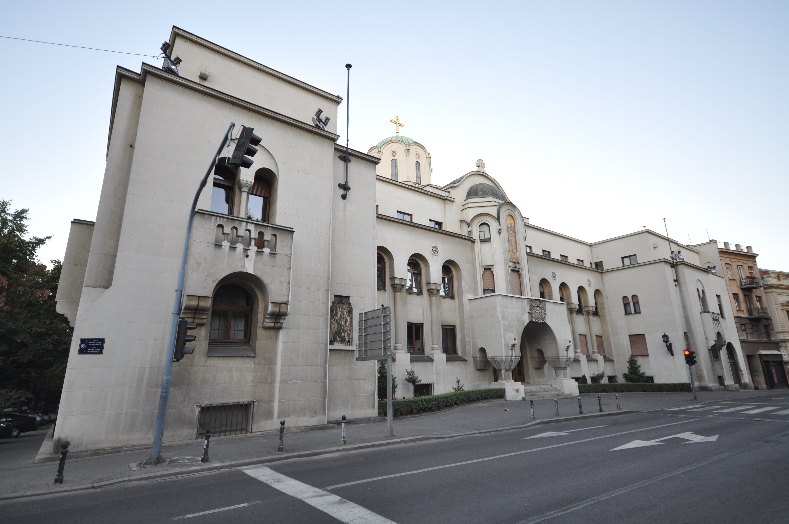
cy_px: 262
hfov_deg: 90.1
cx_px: 394
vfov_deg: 67.2
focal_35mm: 18
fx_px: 394
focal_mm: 12
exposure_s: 1/100
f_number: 5
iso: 400
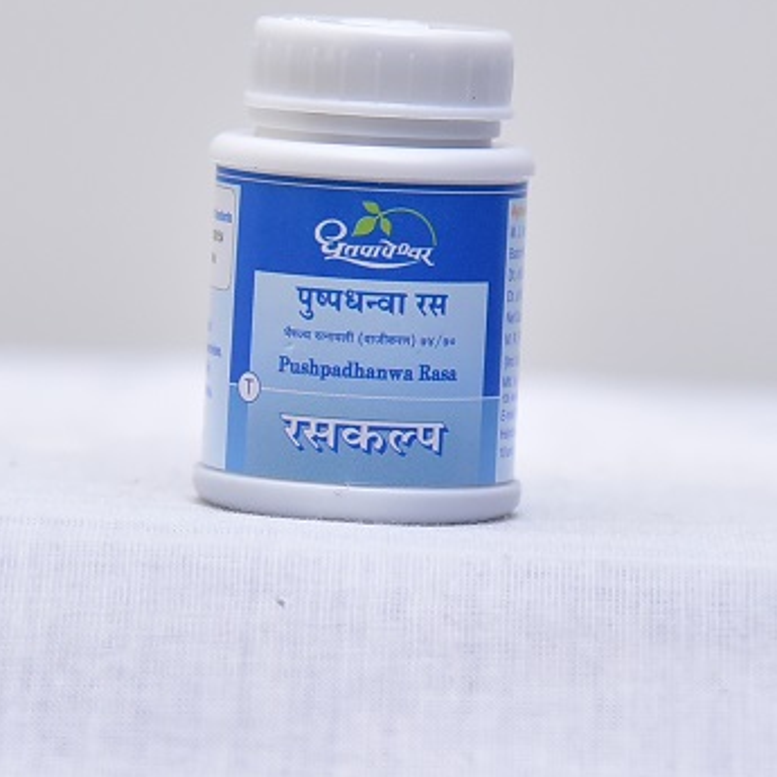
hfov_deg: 14.7
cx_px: 385
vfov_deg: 14.6
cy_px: 333
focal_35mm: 119
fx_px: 3022
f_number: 4
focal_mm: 92
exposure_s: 1/125
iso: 1250
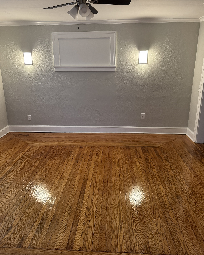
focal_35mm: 26
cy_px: 121
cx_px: 101
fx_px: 196
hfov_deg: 54.9
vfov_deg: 66.0
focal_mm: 6.76
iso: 320
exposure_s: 1/60
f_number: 1.78
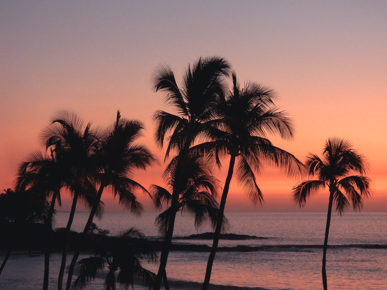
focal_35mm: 105
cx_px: 194
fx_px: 1174
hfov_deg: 18.7
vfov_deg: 14.1
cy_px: 145
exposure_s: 1/8
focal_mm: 18.7
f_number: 4
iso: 800
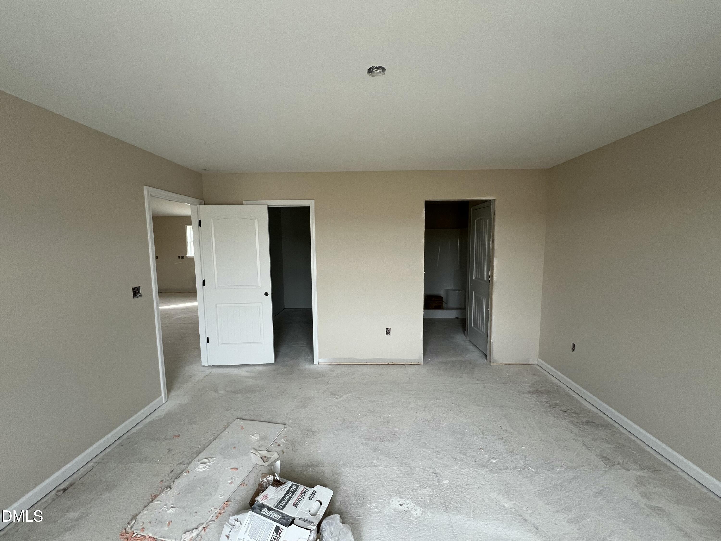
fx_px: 271
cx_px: 360
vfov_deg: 89.9
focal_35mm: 13
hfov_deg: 106.2
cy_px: 270
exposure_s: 1/99
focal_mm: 1.57
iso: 100
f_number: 1.8
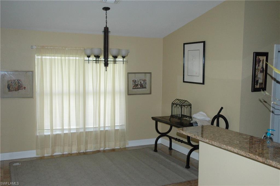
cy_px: 93
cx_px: 140
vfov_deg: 35.4
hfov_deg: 51.3
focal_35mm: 38
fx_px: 291
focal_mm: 25
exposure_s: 1/320
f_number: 5
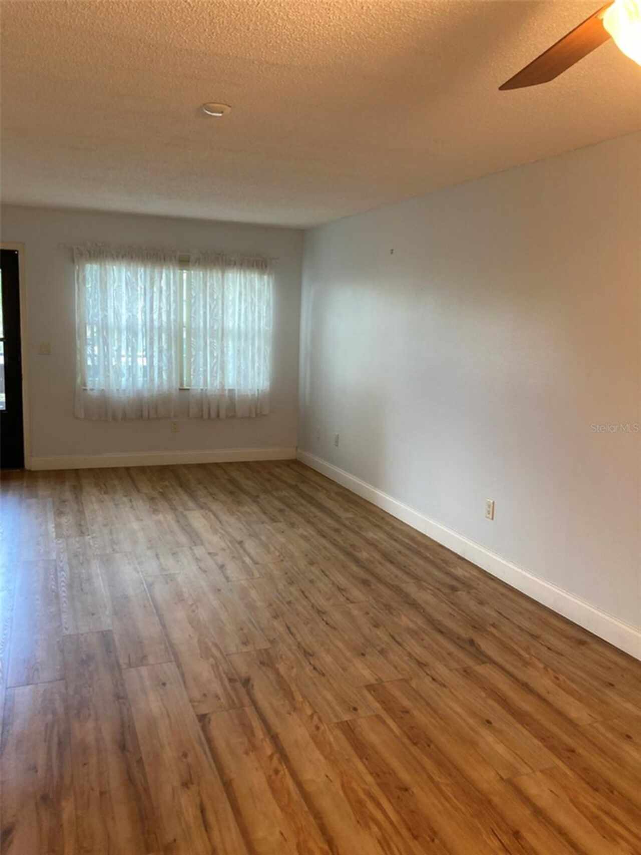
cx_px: 320
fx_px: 691
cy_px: 428
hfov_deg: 49.8
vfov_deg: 63.4
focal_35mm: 28
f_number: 1.8
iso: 125
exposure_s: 1/60
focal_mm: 3.99
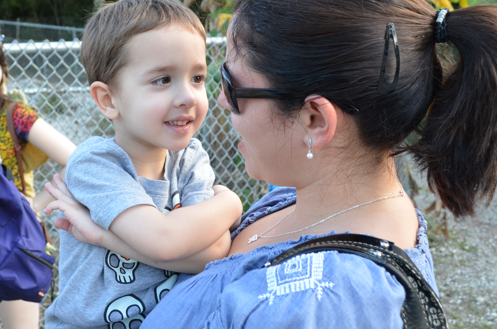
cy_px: 96
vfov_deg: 27.1
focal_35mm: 49
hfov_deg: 39.9
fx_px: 675
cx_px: 166
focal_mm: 20
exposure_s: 1/125
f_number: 5.6
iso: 280
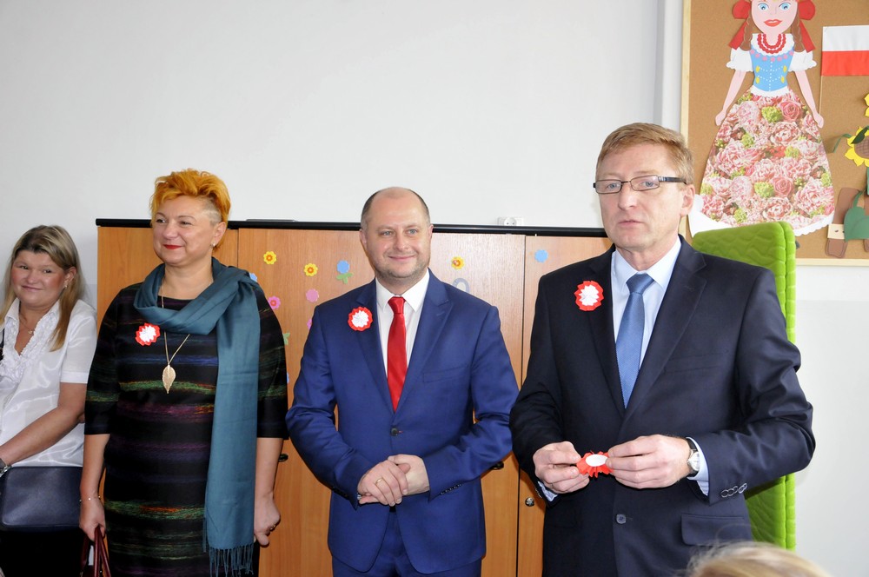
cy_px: 288
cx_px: 434
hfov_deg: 51.3
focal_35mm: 38
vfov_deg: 35.4
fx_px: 904
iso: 1250
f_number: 4.5
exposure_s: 1/100
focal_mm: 25
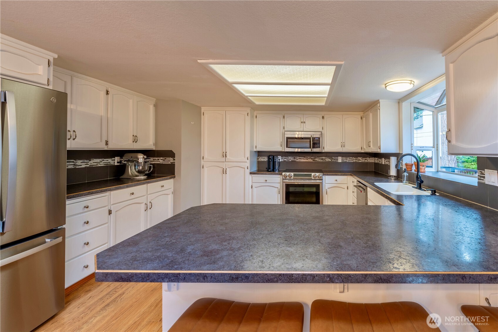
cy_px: 166
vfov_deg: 81.2
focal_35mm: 14
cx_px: 249
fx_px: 194
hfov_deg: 104.3
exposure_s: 1/30
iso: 320
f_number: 8
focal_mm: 14
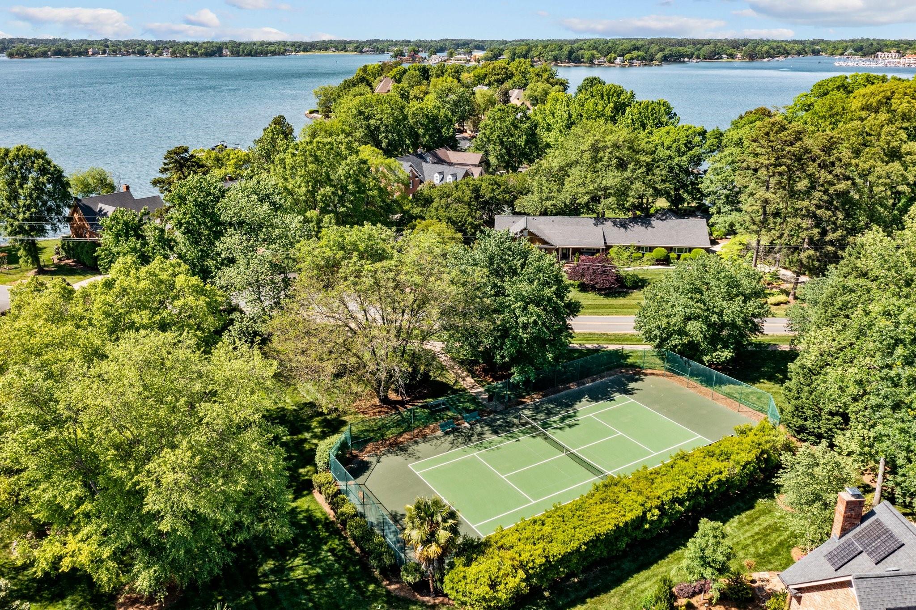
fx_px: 712
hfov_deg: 65.5
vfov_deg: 46.4
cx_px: 458
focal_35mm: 28
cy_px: 305
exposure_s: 1/320
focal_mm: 10.26
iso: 100
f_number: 5.6
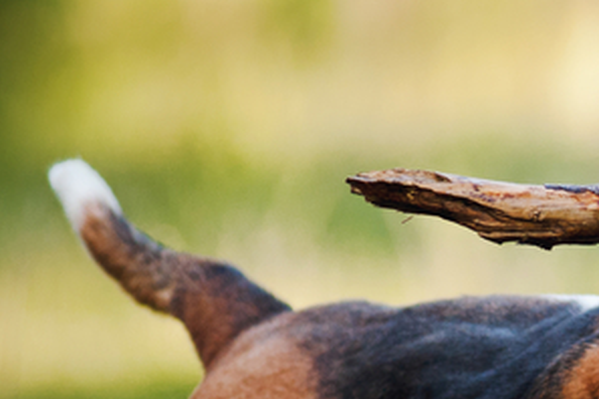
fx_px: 11180
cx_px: 816
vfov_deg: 2.0
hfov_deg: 3.1
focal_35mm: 672
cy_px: 348
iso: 800
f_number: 3.2
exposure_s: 1/1000
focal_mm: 200
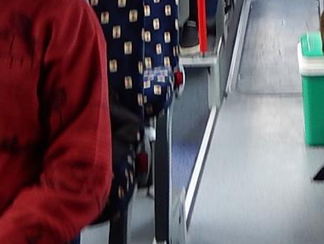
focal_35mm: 105
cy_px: -177
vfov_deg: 12.9
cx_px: 283
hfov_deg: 18.4
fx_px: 983
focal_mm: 4.5
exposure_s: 1/30
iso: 125
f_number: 3.4
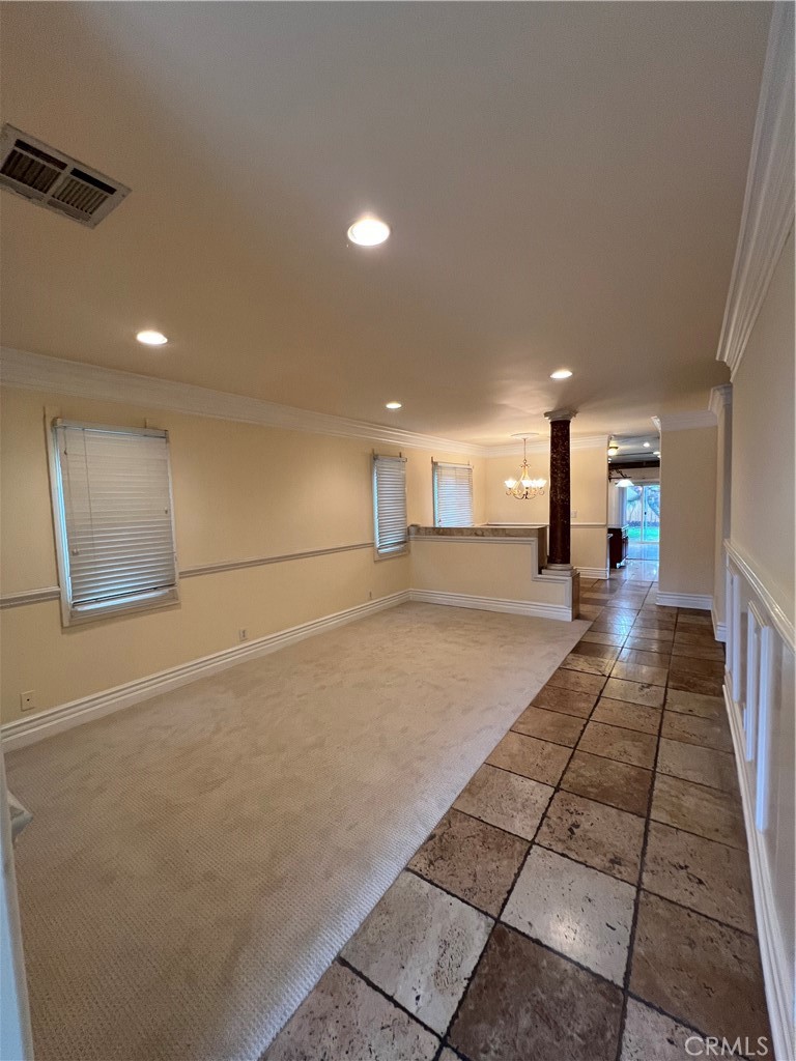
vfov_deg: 106.2
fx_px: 399
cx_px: 398
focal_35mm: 13
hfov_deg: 89.9
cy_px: 530
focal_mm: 1.57
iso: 200
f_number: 1.8
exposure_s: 1/60
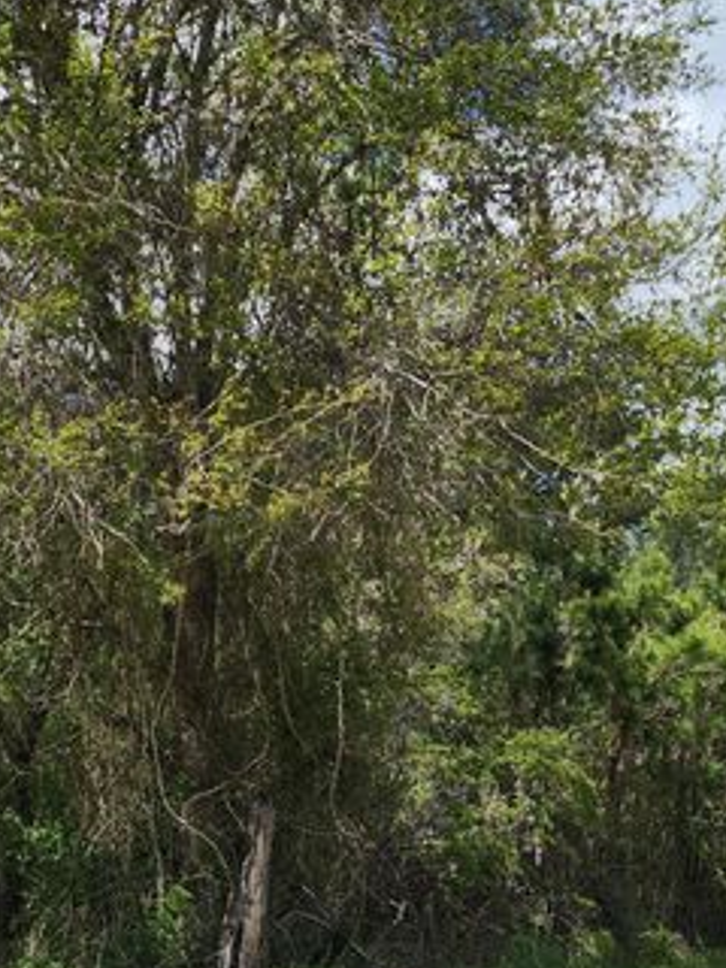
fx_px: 1342
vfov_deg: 38.4
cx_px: 496
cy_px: 755
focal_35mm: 48
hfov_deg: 30.0
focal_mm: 5.4
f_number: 1.8
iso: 50
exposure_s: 1/1533
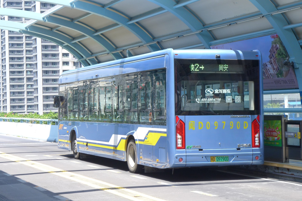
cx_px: 151
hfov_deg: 22.6
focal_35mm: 90
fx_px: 755
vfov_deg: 15.2
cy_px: 100
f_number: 4
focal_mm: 17.7
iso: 125
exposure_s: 1/320
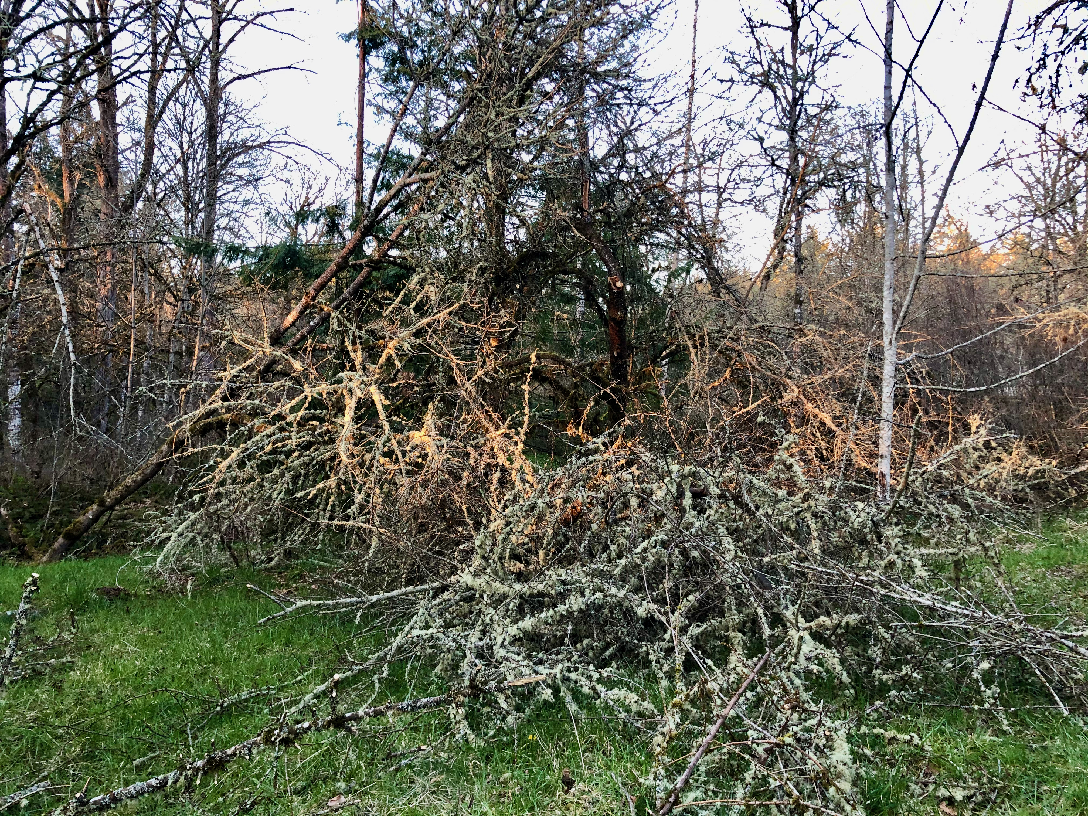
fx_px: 880
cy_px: 408
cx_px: 544
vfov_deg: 49.7
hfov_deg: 63.4
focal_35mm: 28
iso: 25
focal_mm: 3.99
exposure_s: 1/30
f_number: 1.8
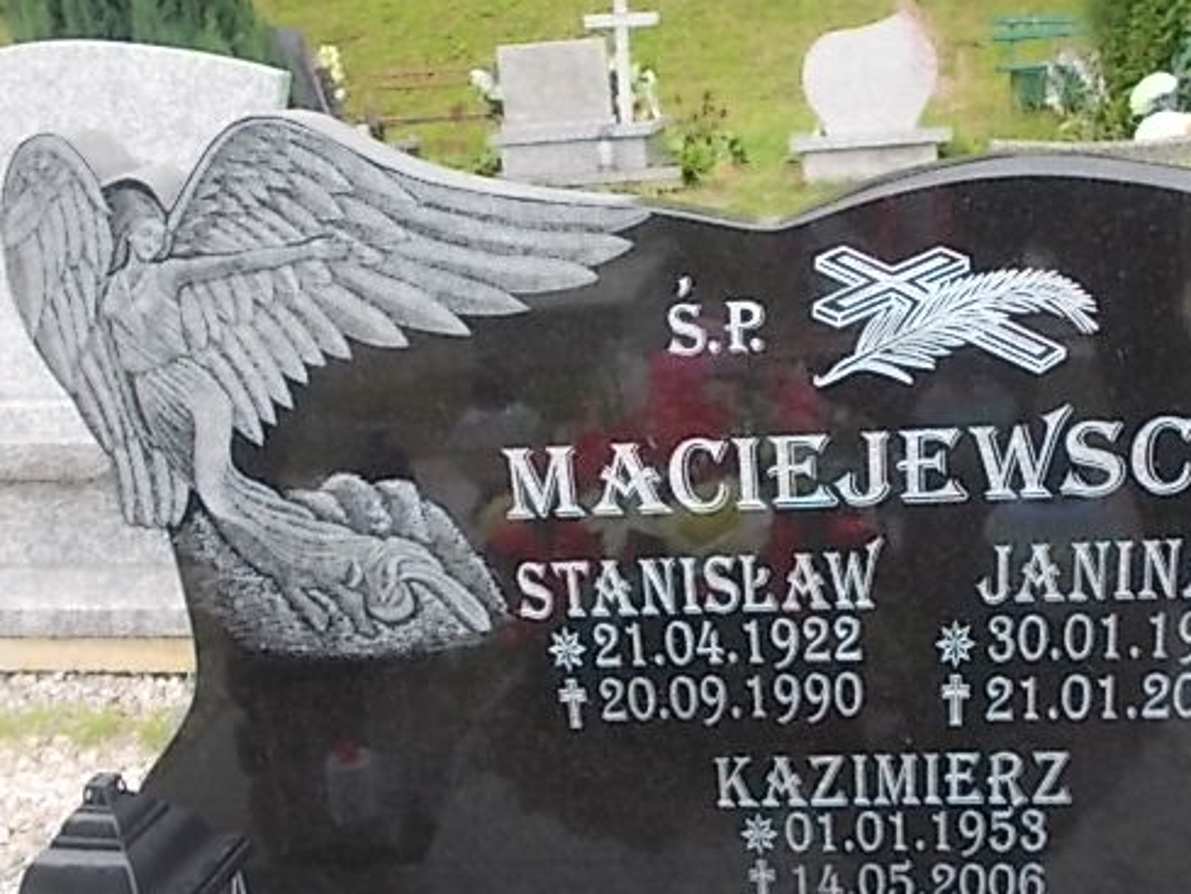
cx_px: 682
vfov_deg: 41.8
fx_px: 1170
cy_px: 485
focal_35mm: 34
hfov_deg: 53.7
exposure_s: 1/125
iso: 80
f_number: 3.2
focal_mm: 4.6
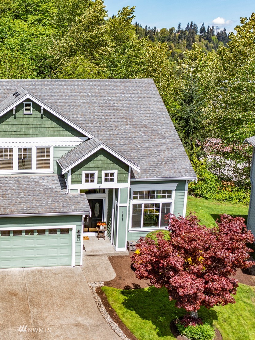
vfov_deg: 45.8
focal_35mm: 41
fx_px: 403
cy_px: 168
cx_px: 35
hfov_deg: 33.6
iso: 100
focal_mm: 10.26
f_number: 2.8
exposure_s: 1/1250
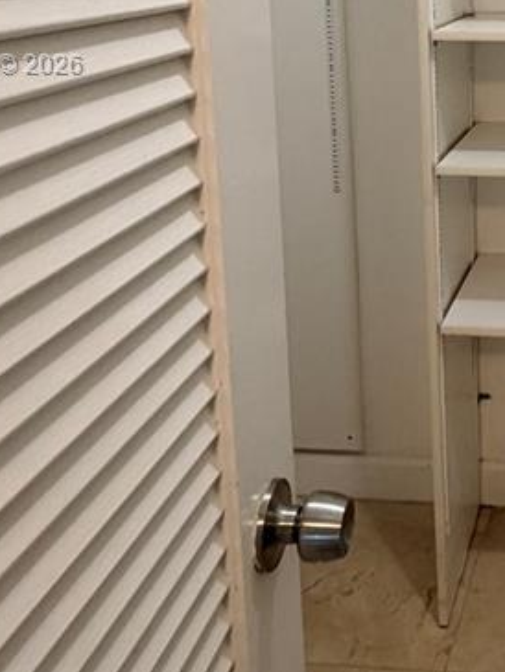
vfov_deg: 38.4
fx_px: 894
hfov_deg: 28.4
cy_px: 66
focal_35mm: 46
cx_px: 570
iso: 250
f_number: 2.2
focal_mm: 2.22
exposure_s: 1/120
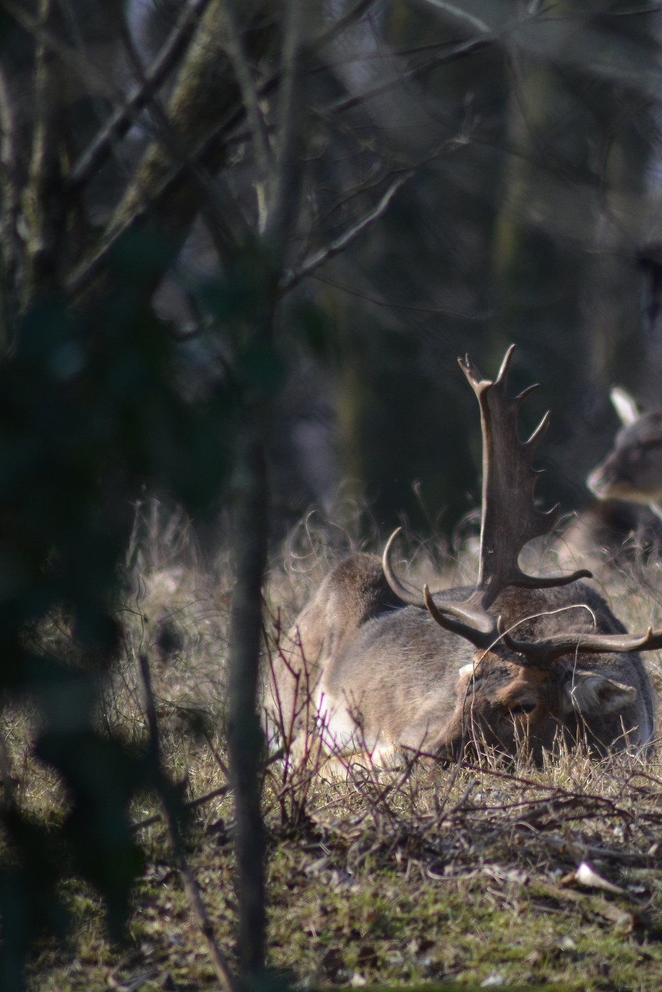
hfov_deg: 2.0
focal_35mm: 680
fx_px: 18751
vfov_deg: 3.0
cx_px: 633
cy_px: 495
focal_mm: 300
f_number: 5.6
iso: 450
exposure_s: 1/1000
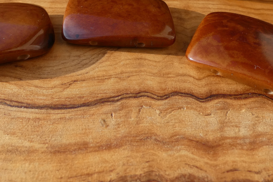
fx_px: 243
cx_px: 121
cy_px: 51
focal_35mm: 32
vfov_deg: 40.2
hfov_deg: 58.6
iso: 80
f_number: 2.8
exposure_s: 1/500
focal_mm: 3.6
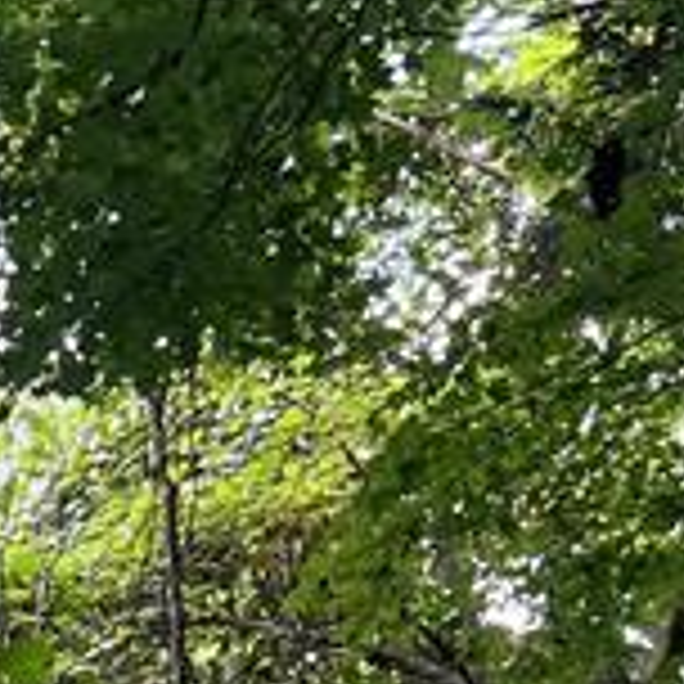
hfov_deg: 12.2
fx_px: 2884
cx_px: -632
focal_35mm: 129
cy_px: 1202
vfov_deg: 12.4
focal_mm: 5.7
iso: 64
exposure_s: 1/127
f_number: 1.5
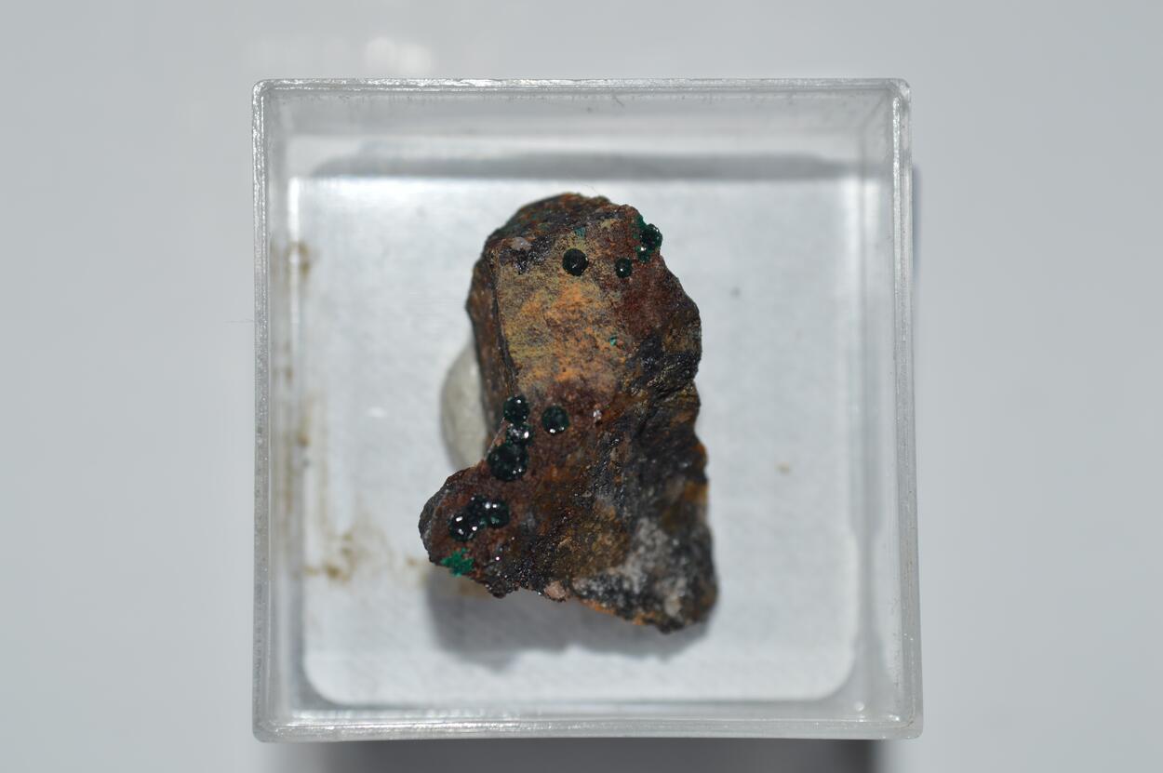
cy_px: 386
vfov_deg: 16.5
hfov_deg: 24.6
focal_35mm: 82
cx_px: 582
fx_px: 2663
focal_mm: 55
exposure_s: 1/60
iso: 100
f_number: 8
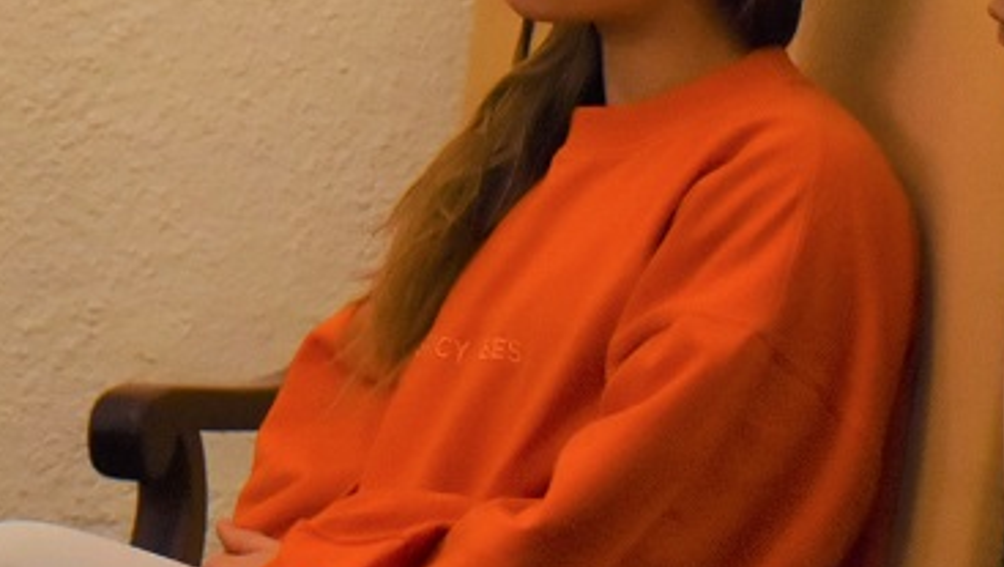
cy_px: -214
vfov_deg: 5.0
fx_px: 6393
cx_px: -276
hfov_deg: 8.8
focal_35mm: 240
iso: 2000
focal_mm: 50
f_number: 5
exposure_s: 1/100
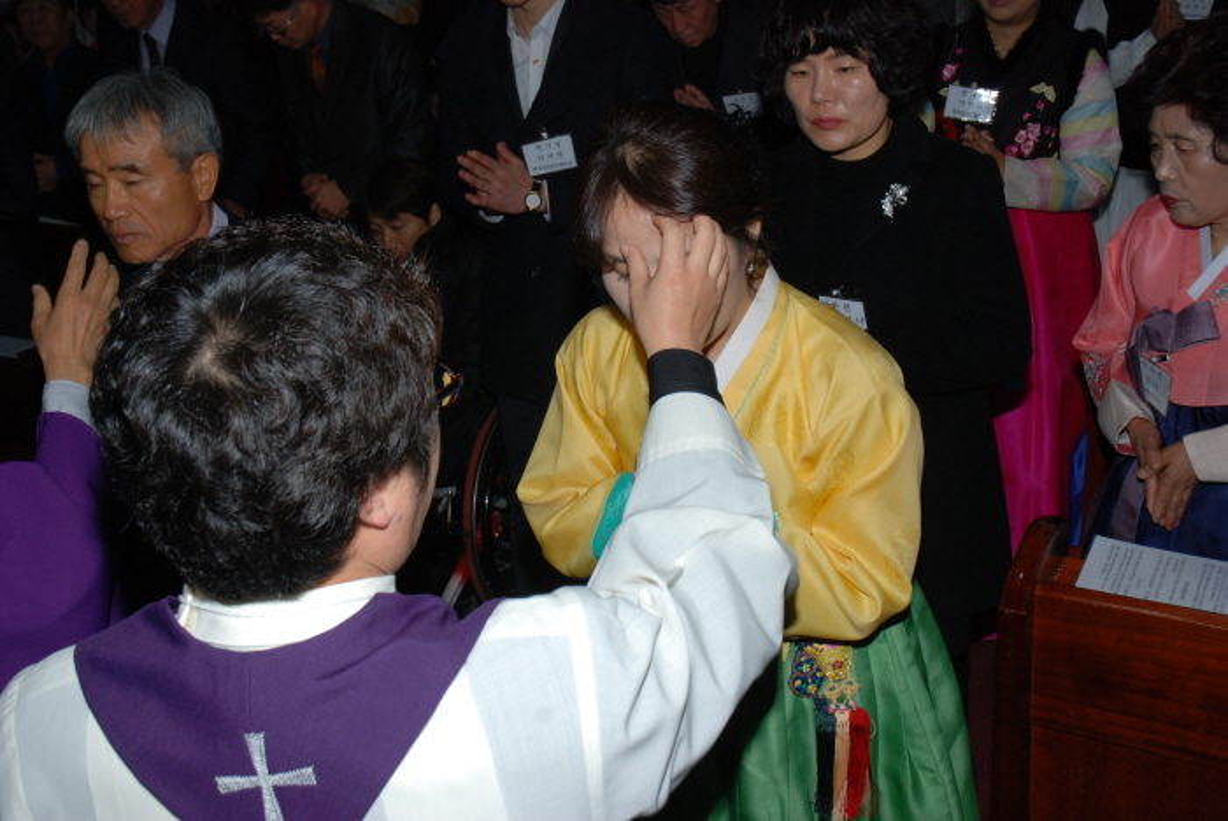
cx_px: 614
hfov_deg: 51.2
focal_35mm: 38
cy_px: 410
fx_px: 1280
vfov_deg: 35.6
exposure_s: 1/60
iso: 200
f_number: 8
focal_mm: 25
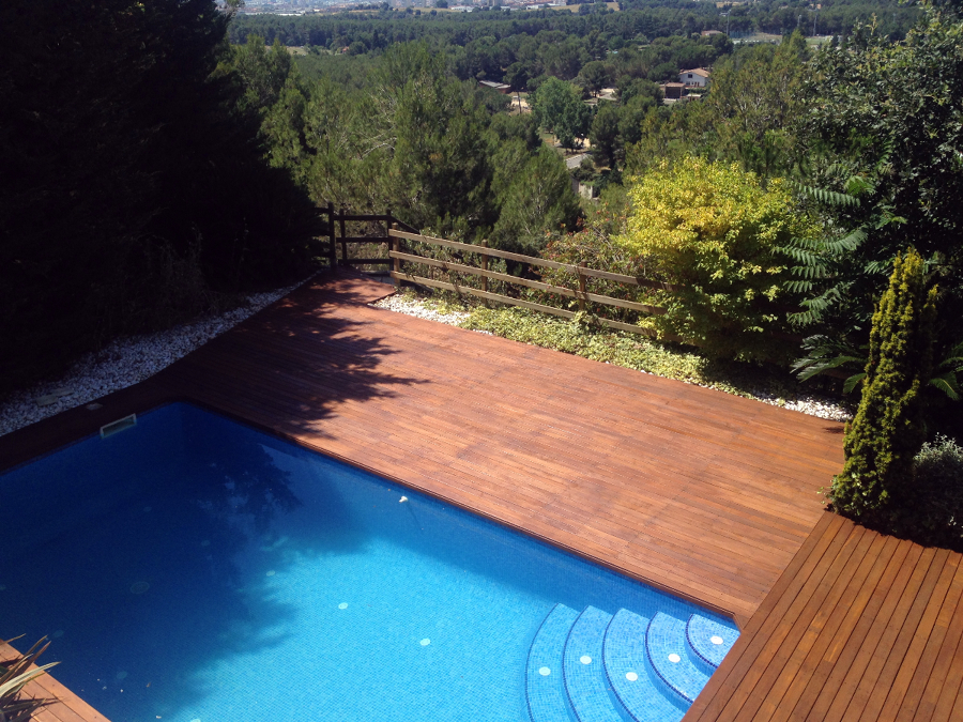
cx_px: 482
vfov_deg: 40.7
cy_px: 361
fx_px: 974
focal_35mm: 35
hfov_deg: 52.6
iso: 50
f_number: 2.4
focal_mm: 4.28
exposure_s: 1/1577
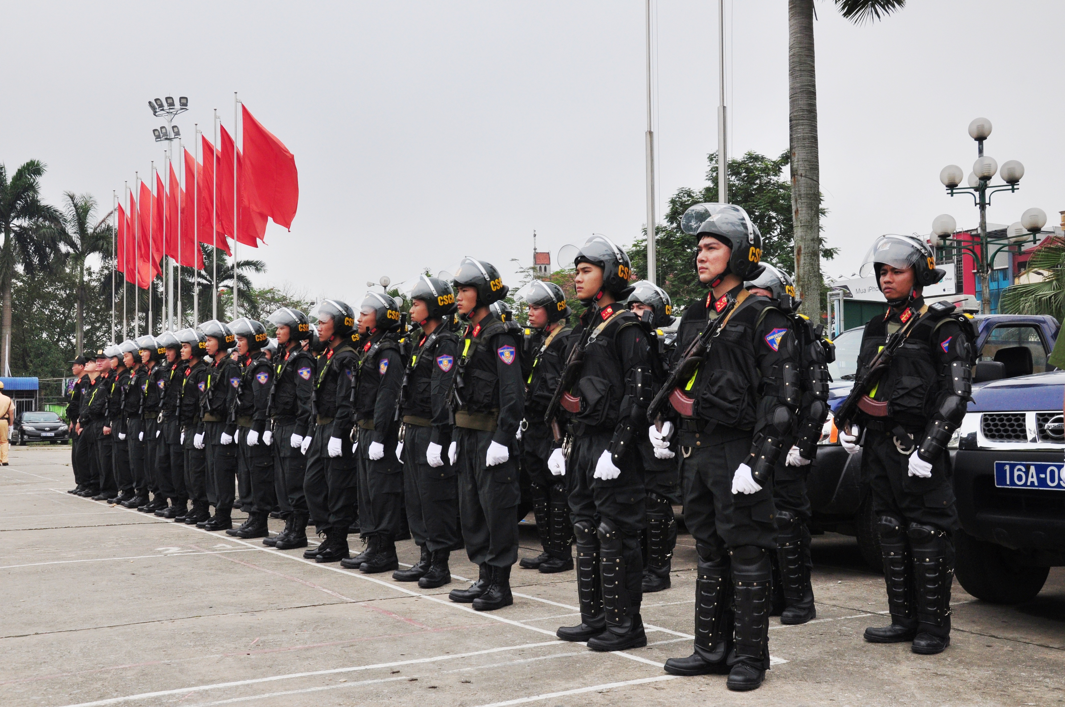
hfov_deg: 51.3
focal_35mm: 38
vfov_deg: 35.4
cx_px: 532
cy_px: 354
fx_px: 1108
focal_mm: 25
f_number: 8
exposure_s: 1/500
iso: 500
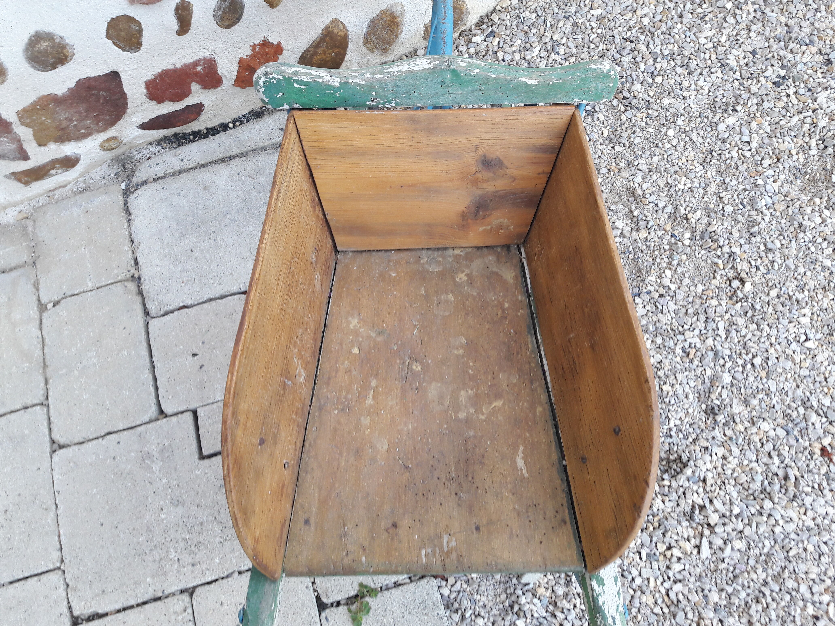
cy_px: 313
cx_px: 418
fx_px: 675
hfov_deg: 63.4
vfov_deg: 49.7
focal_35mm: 28
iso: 50
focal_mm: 3.7
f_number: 1.9
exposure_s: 1/100
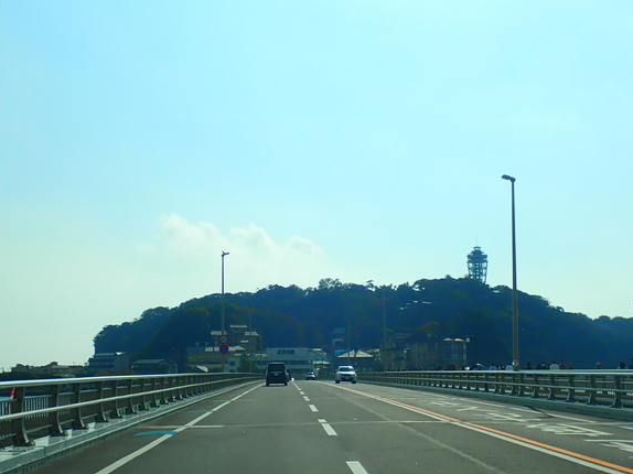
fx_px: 969
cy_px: 294
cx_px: 310
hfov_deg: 36.2
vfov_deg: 27.4
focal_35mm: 53
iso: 100
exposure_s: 1/320
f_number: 10
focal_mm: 6.86
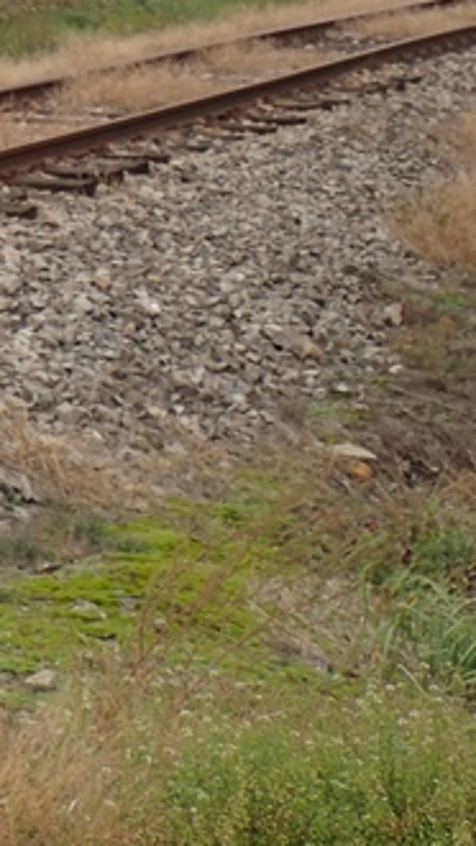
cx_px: -430
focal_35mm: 135
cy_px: -197
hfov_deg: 8.6
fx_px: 3032
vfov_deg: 15.3
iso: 100
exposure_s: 1/80
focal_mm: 7.34
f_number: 8
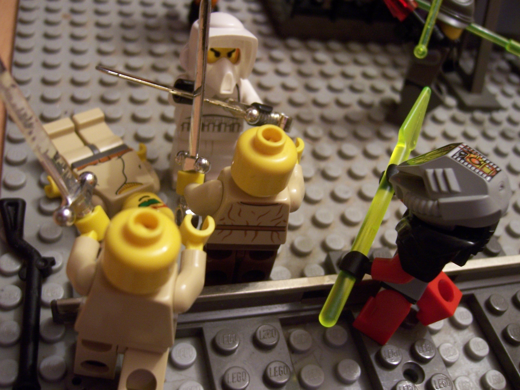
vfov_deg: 39.7
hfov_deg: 51.4
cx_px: 260
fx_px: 541
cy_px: 195
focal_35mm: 36
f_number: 2.8
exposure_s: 1/10
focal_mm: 6.2
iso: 160
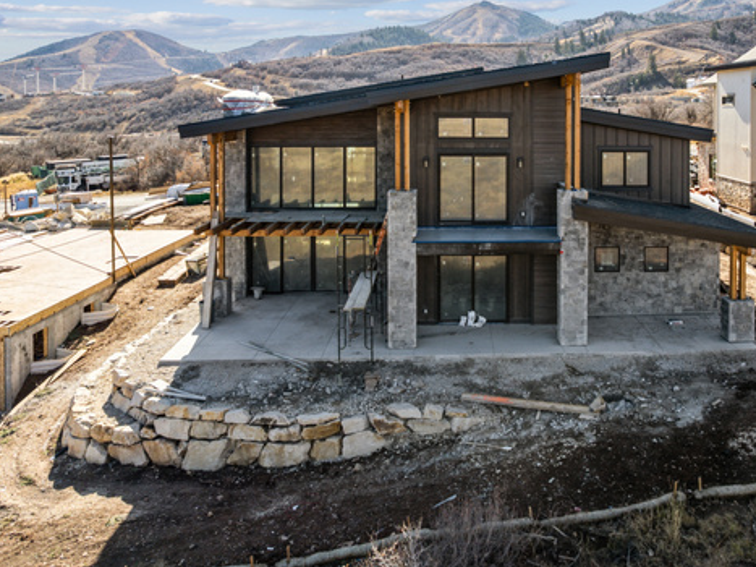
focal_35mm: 29
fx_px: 633
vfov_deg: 48.1
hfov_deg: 60.6
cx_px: 487
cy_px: 253
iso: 110
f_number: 2.8
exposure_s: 1/320
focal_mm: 8.4
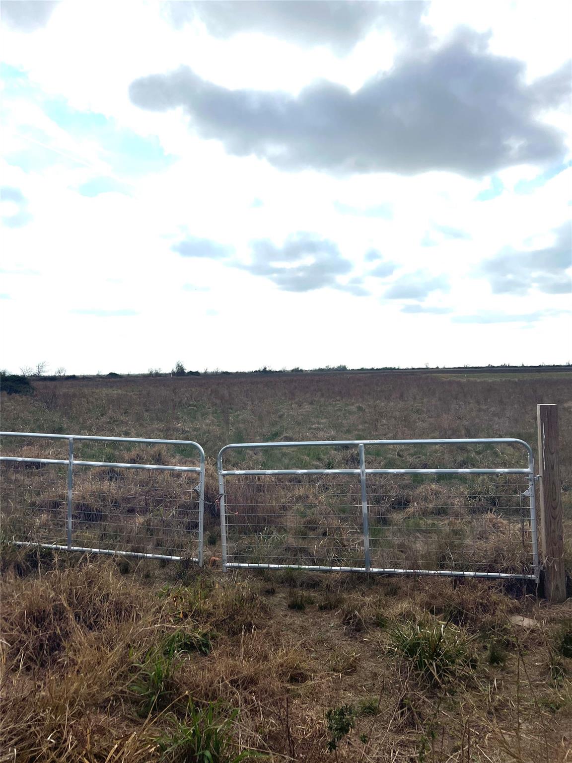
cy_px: 382
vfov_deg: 67.3
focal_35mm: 26
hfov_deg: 53.1
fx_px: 573
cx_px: 286
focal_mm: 5.7
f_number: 1.5
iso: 50
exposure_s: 1/16393
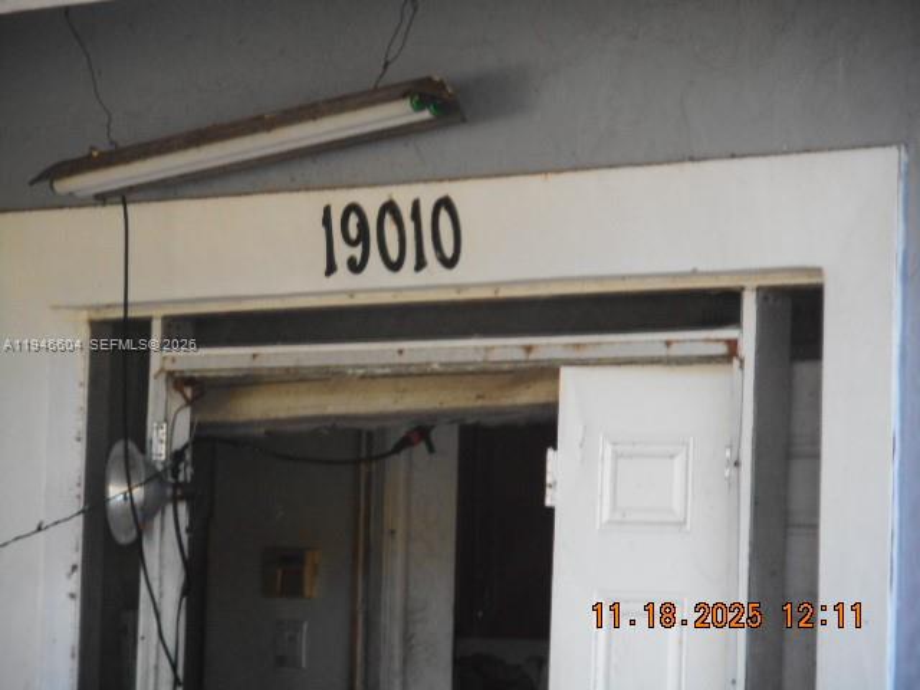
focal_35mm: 200
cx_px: 460
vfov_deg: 7.4
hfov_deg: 9.9
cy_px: 345
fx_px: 5315
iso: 450
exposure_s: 1/60
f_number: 6.6
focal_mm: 36
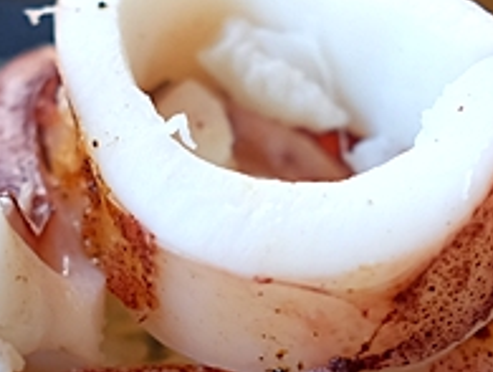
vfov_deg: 9.5
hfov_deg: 12.3
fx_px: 2212
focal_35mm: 155
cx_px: -142
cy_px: 410
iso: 250
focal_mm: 23
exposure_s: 1/140
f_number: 2.5
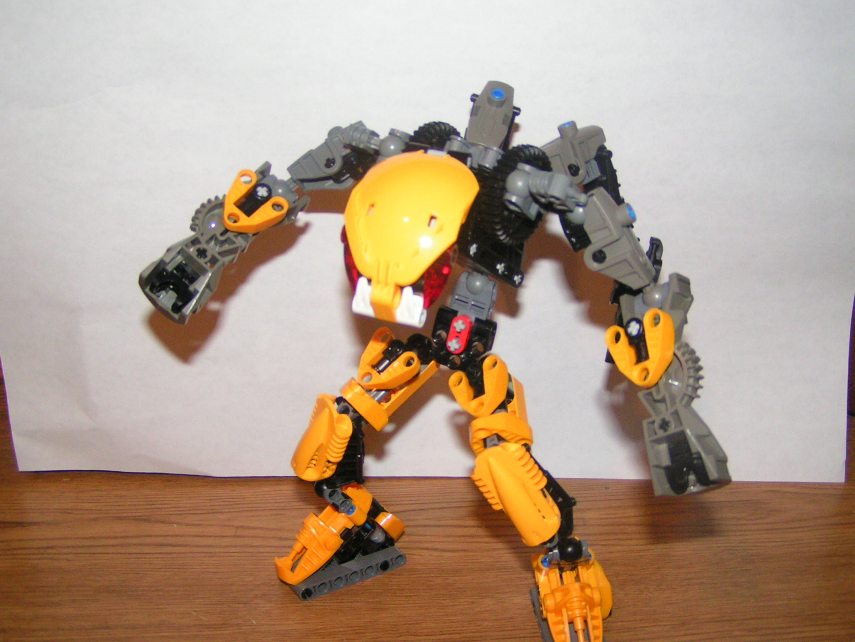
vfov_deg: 37.7
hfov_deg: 49.0
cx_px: 428
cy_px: 321
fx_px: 939
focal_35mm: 38
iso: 200
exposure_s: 1/40
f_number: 2.8
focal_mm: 5.8
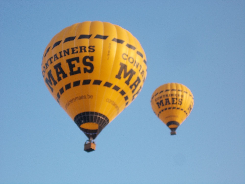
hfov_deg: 19.8
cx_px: 122
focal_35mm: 99
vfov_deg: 14.9
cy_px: 92
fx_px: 701
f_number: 5.5
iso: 80
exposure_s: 1/125
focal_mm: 17.6
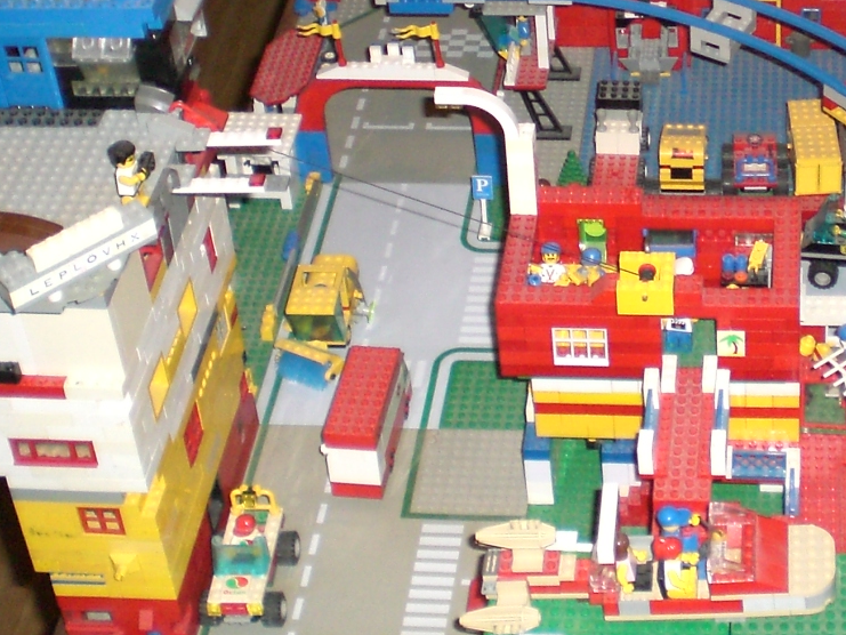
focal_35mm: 82
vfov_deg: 17.8
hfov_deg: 23.4
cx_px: 711
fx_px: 2004
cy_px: 80
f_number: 3.1
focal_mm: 6.3
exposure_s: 1/60
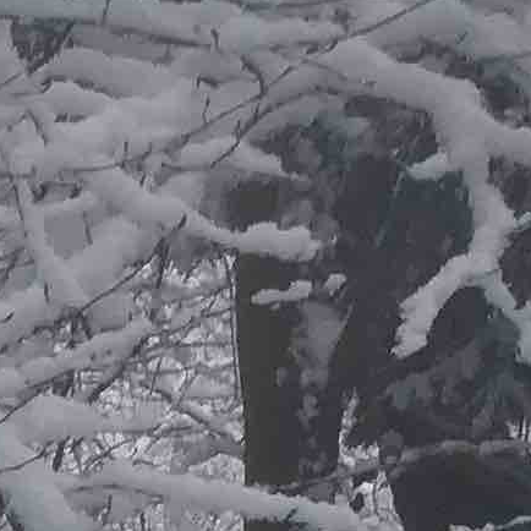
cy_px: 1493
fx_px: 3575
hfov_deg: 7.7
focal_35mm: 206
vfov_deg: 7.6
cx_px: -896
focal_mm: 3.3
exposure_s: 1/124
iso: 25
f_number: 2.4
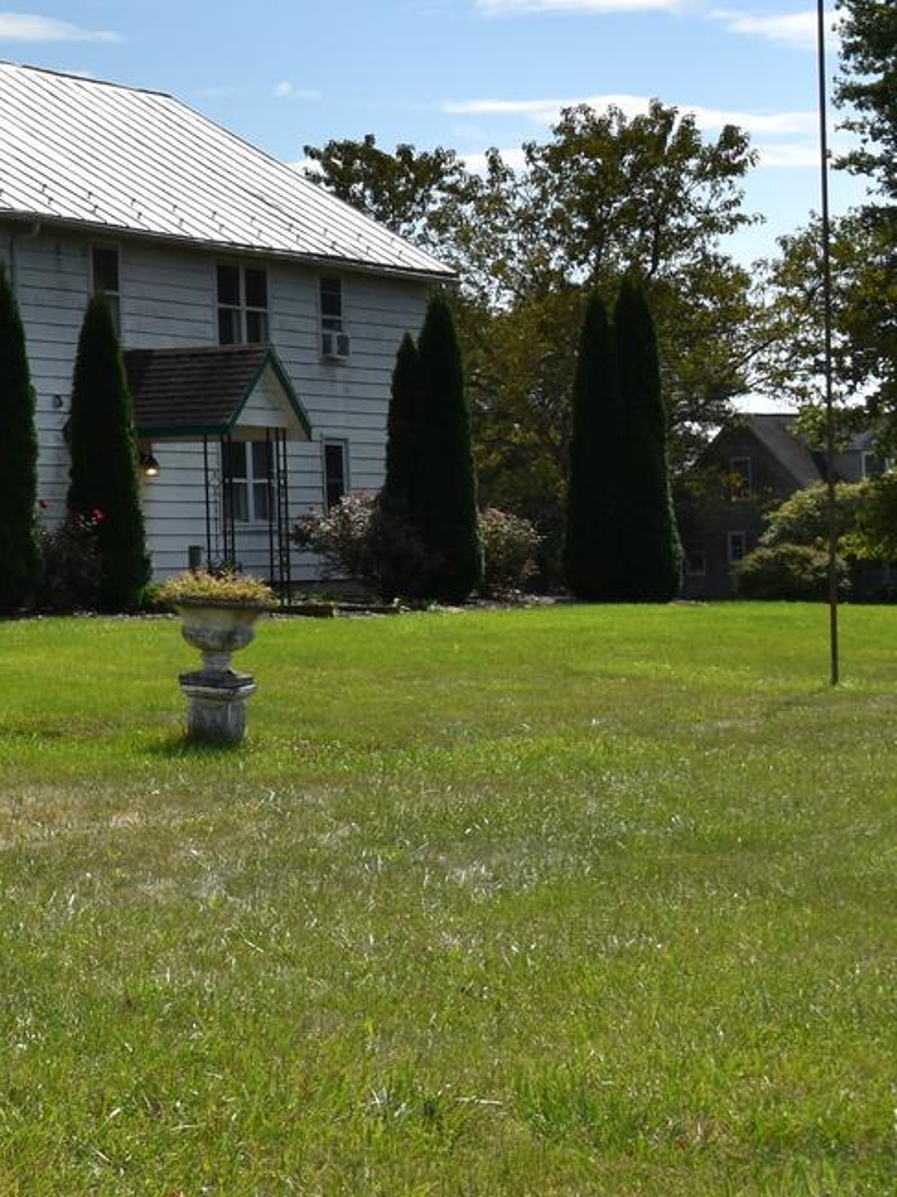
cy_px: 461
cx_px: -812
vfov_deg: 19.6
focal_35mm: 100
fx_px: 3457
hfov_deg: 13.1
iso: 100
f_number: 11
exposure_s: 1/250
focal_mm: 22
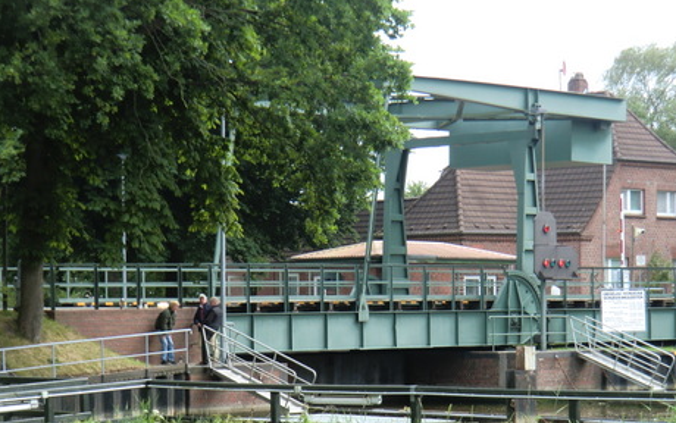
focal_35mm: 112
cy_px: 308
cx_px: 416
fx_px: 2064
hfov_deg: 18.6
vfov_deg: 11.7
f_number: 4.6
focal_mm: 13.6
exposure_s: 1/100
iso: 64
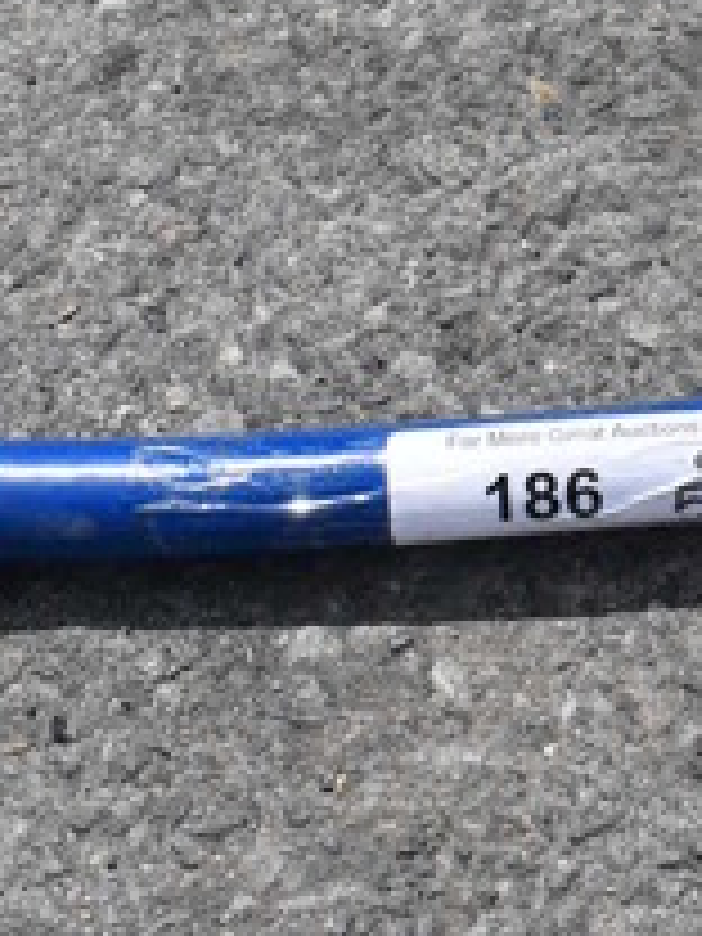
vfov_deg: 16.7
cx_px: 688
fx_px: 3083
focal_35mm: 114
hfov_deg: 12.8
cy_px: -101
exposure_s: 1/800
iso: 200
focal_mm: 18
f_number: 9
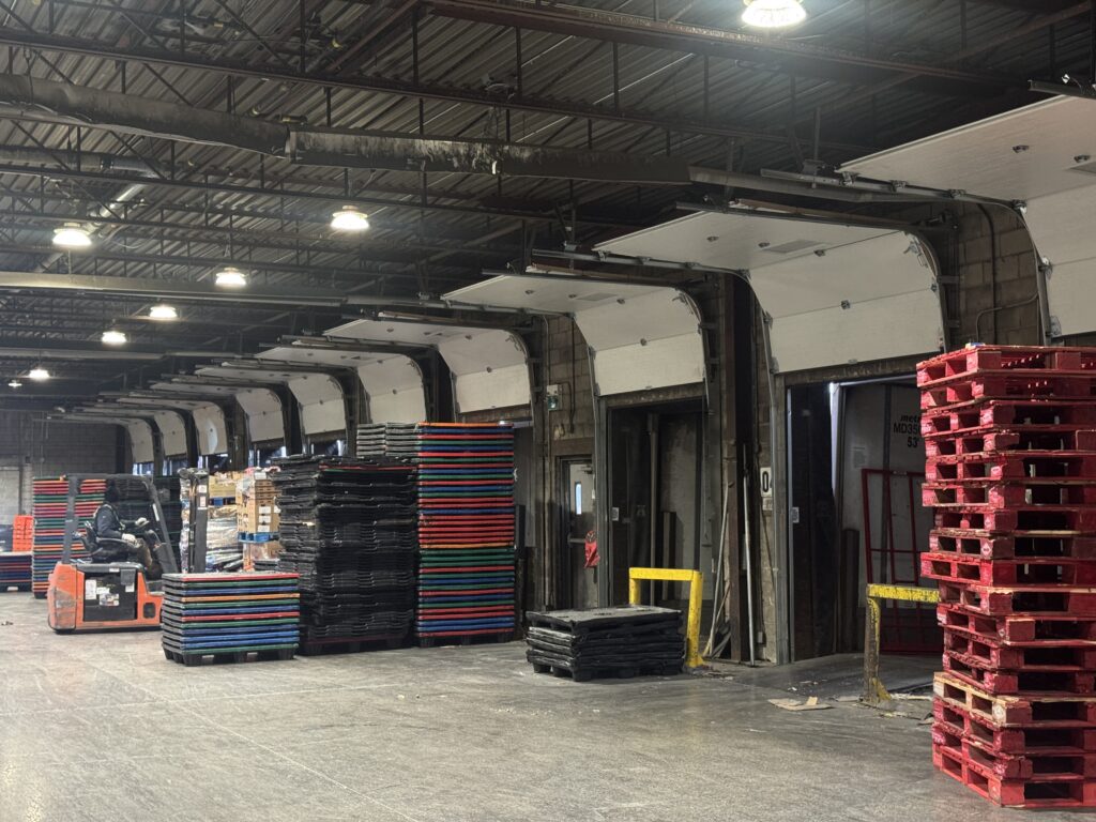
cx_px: 548
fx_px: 1520
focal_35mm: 48
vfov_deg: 30.3
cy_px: 411
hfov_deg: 39.7
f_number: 1.78
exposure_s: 1/60
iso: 250
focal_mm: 6.76
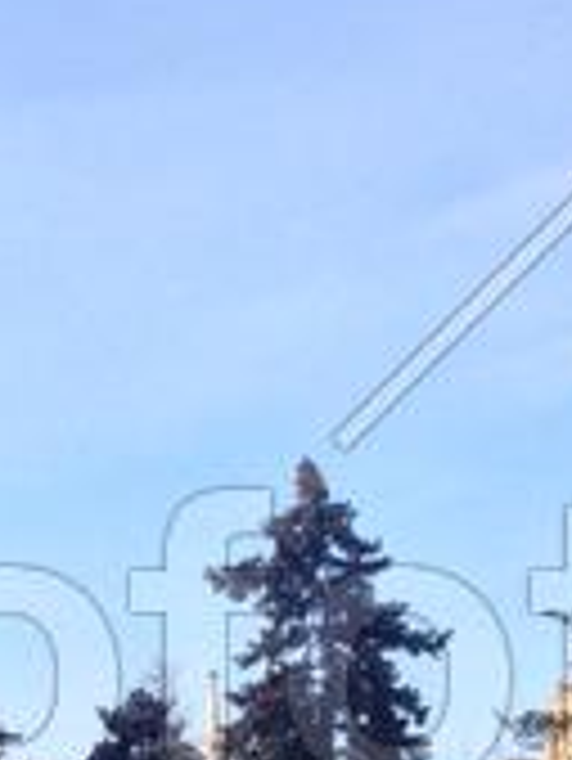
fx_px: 2641
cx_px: 101
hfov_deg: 12.3
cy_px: 679
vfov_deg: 16.2
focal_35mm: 120
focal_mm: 4.28
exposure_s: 1/1346
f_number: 2.4
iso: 50
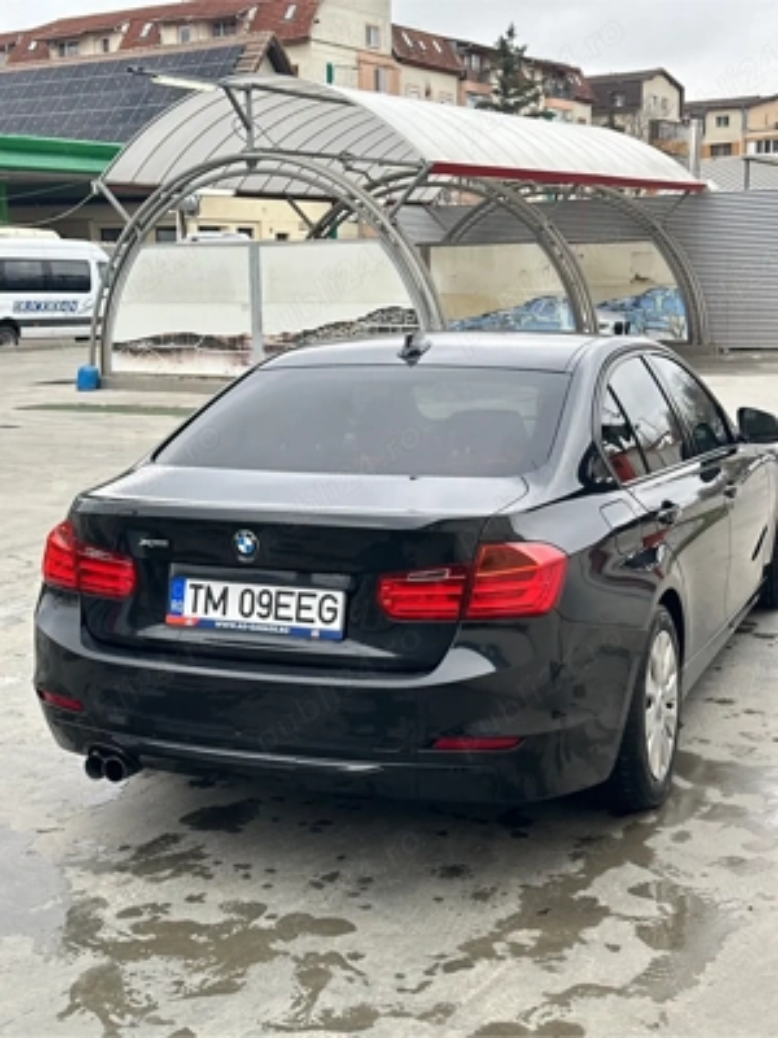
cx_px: 389
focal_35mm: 48
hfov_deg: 30.3
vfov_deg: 39.7
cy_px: 519
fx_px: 1438
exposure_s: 1/654
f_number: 1.78
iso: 64
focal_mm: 6.86
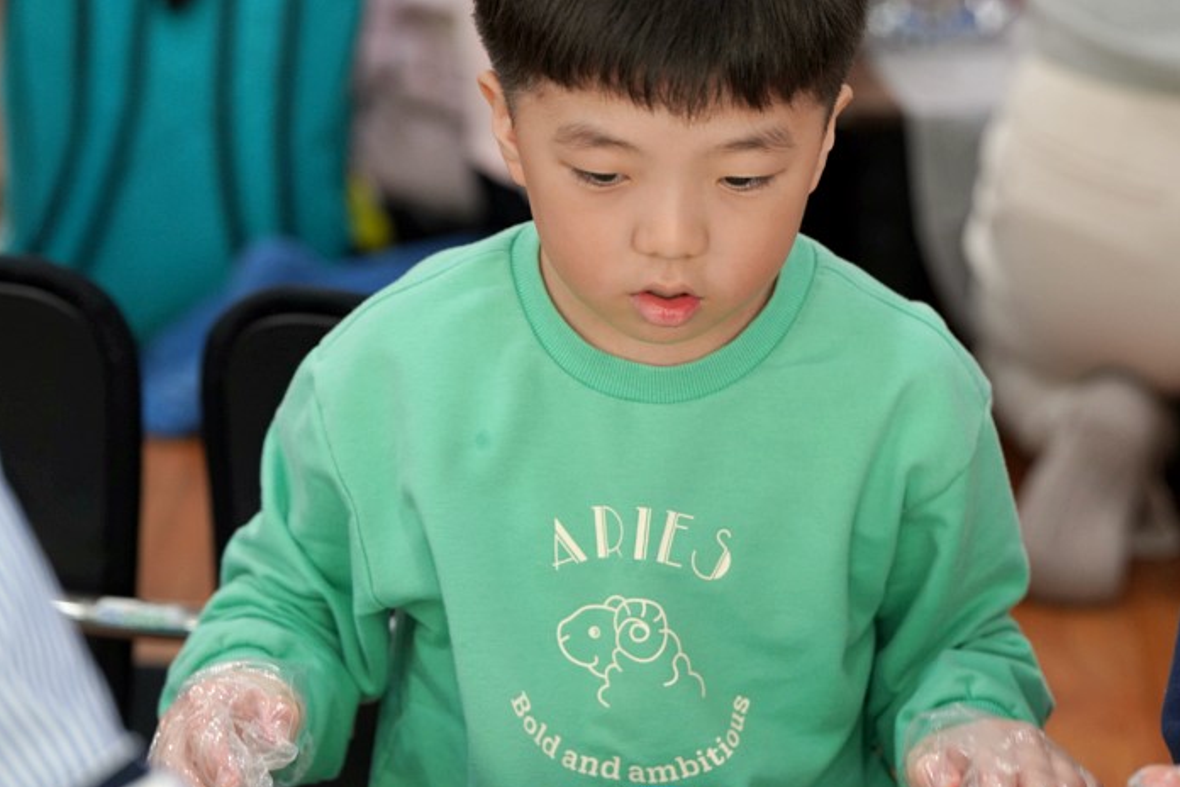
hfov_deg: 12.6
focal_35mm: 163
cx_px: 724
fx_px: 5342
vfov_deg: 8.4
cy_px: 505
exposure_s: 1/160
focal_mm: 126
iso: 1000
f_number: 4
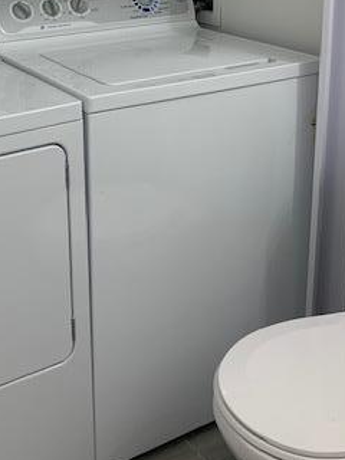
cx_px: 86
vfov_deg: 34.4
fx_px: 691
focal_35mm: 52
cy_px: 30
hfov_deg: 27.6
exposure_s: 1/120
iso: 100
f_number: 1.8
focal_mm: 4.25
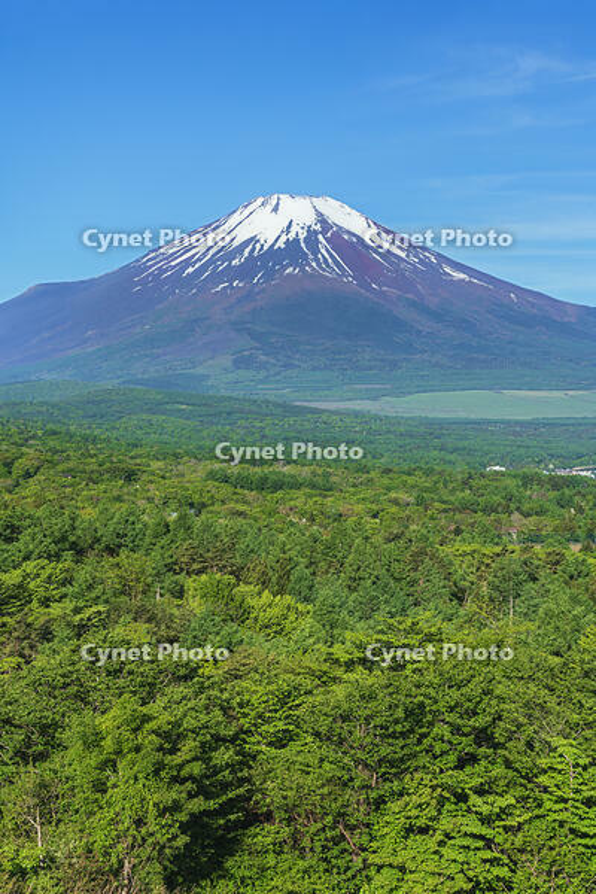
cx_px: 298
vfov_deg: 34.5
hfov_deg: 23.4
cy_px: 447
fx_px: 1440
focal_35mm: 58
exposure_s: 1/20
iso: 100
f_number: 14
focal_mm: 58
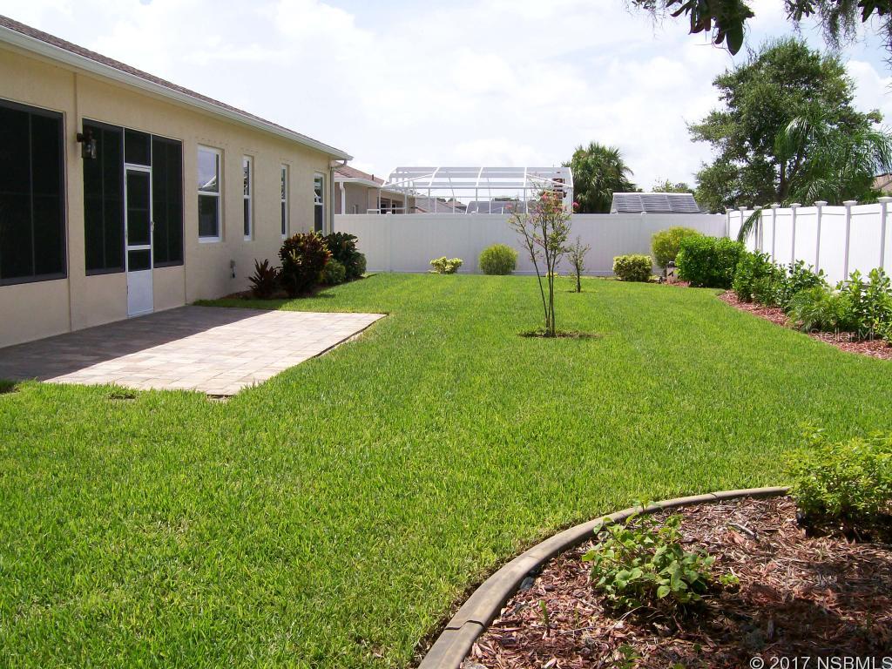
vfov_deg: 39.7
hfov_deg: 51.4
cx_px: 446
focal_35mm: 36
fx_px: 928
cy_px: 334
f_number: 4.8
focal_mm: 6
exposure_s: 1/530
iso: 80
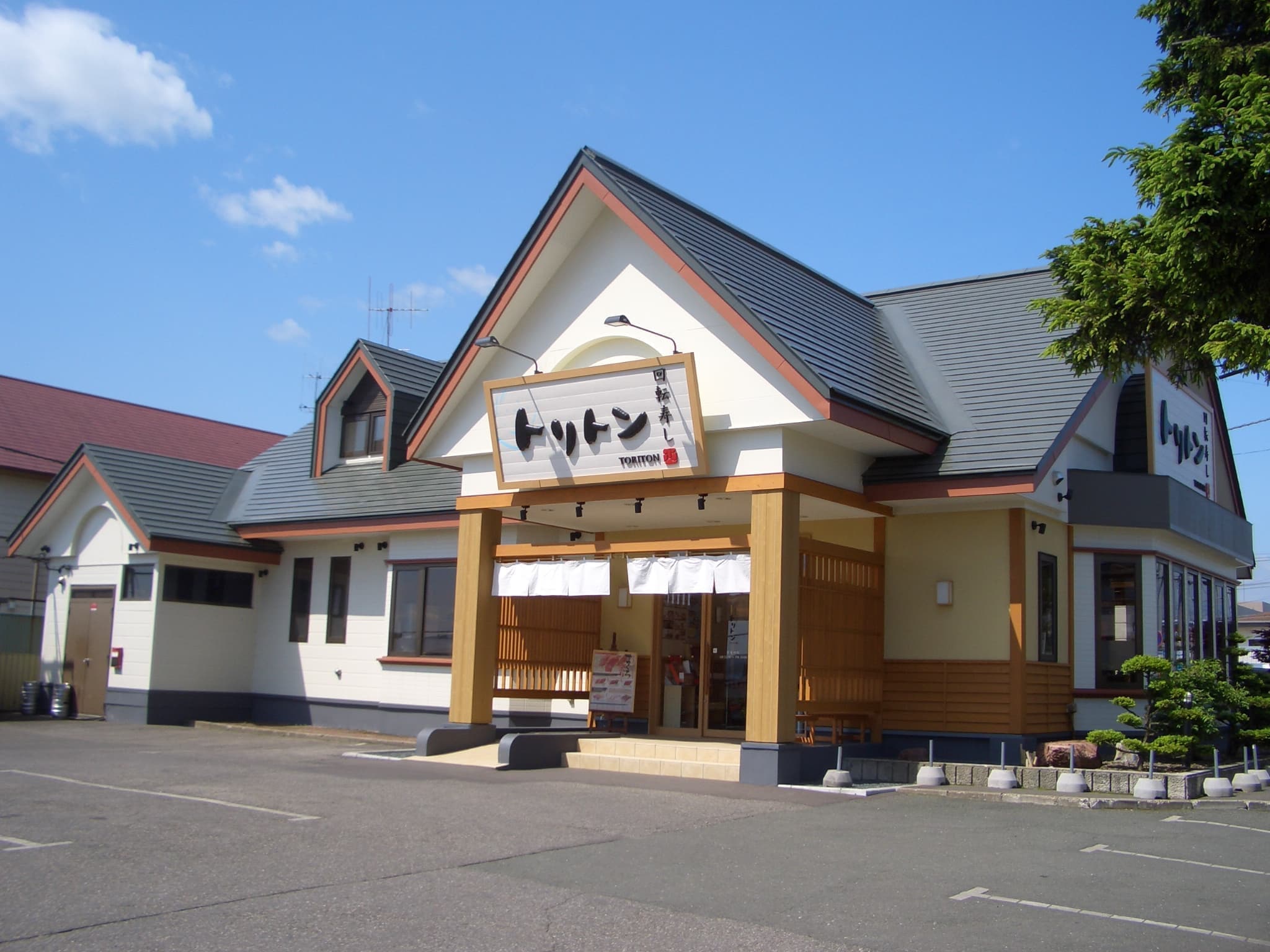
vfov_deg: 40.7
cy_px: 476
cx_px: 635
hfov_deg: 52.6
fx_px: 1284
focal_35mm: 35
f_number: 4.3
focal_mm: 5.8
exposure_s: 1/400
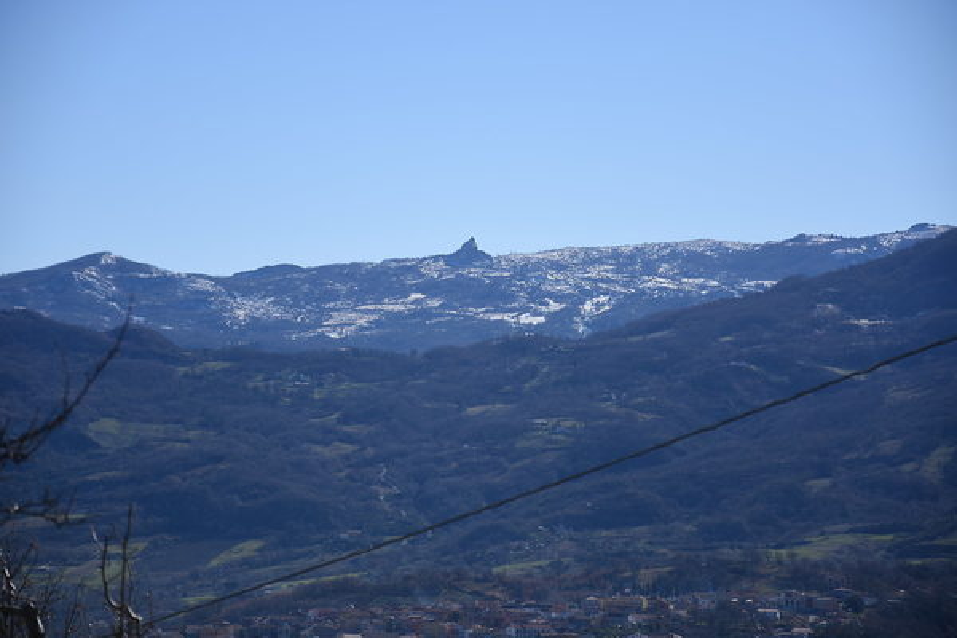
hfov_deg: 13.0
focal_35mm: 158
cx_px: 478
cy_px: 319
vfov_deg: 8.7
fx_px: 4187
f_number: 5.6
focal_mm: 105
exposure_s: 1/800
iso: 100
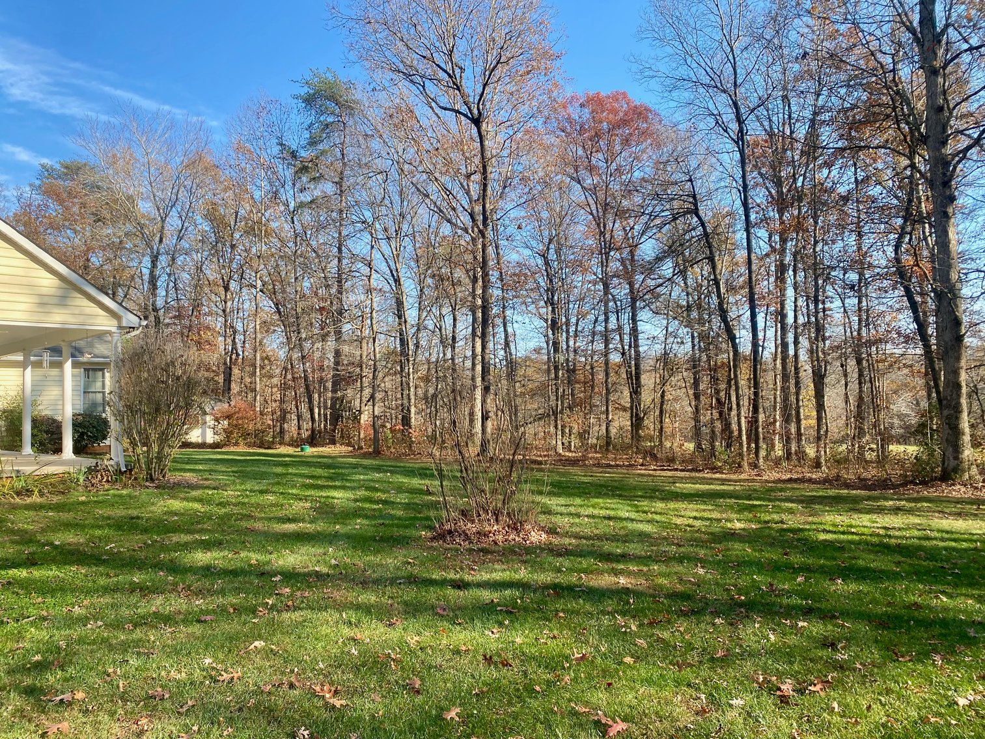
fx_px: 740
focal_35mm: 26
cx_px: 492
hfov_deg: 67.3
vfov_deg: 53.1
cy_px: 370
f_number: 1.8
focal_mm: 4.25
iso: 32
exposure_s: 1/927
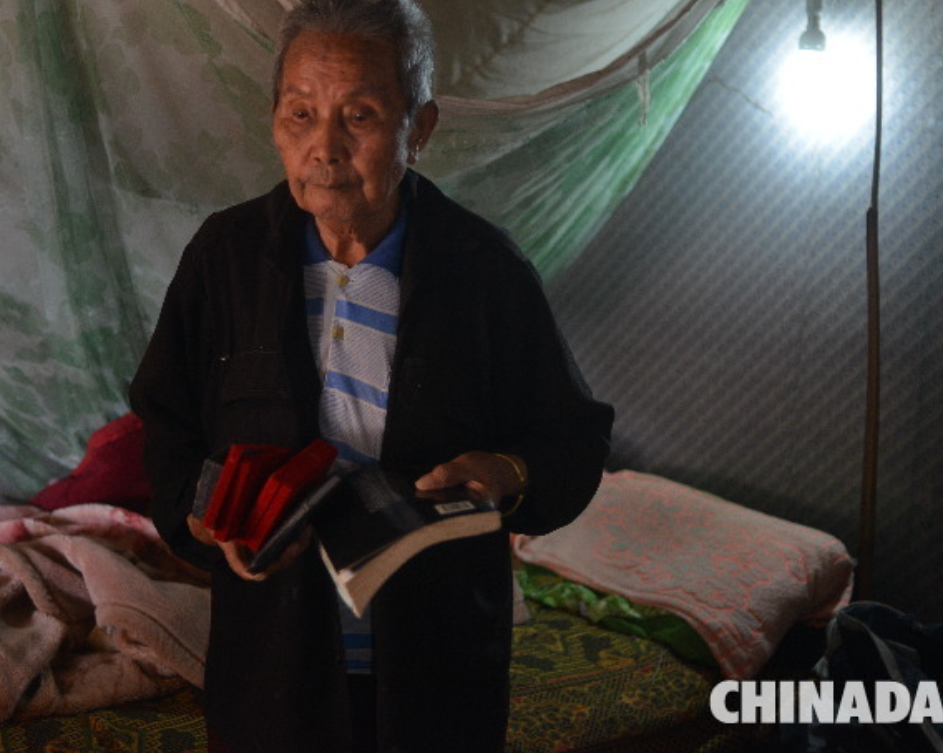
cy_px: 269
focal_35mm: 52
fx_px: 1451
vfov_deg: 29.0
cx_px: 424
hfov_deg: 36.0
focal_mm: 35
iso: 1000
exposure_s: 1/80
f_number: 2
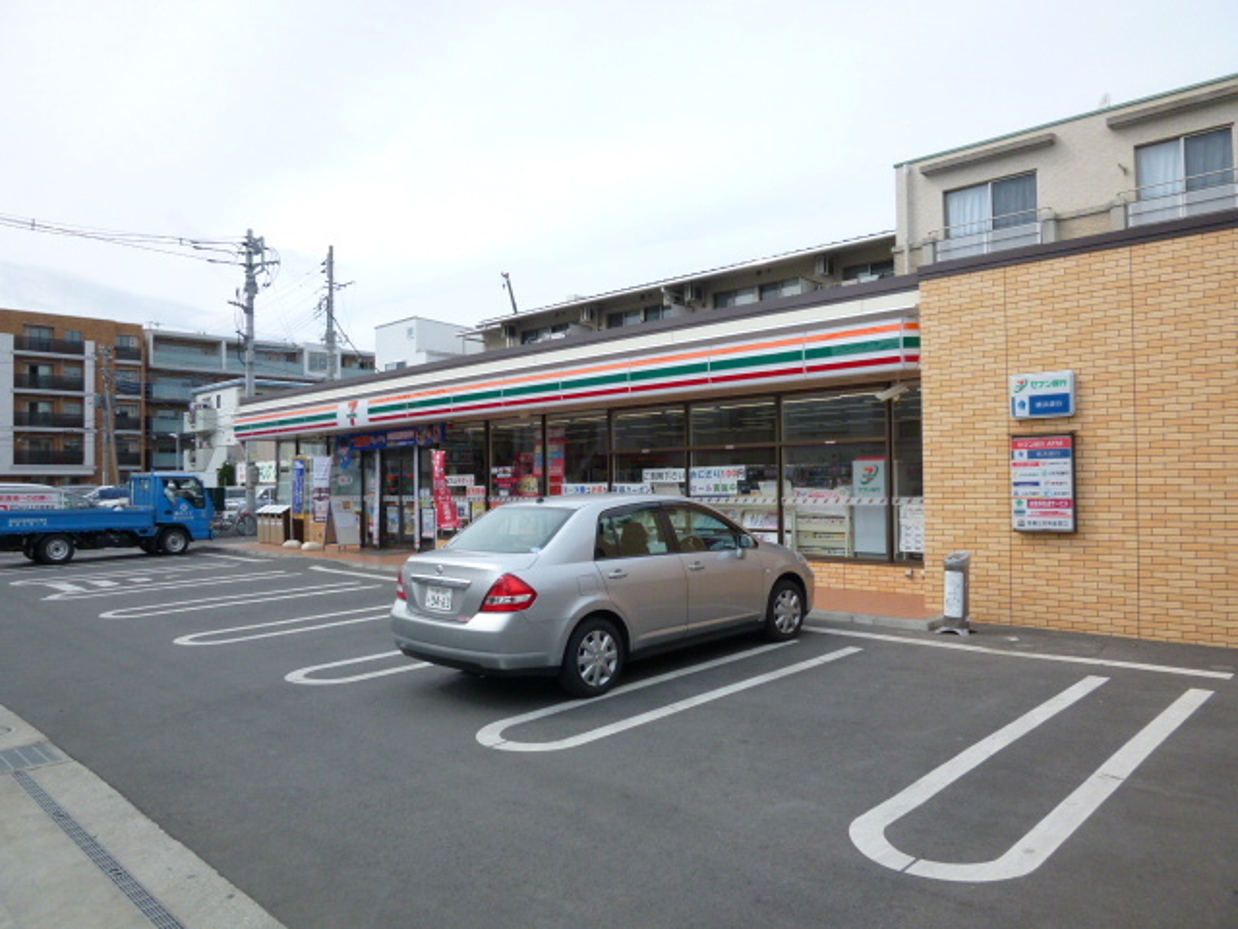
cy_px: 464
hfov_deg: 71.6
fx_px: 858
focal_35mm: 24
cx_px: 619
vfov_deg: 56.8
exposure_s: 1/1300
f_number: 2.8
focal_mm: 4.3
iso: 100
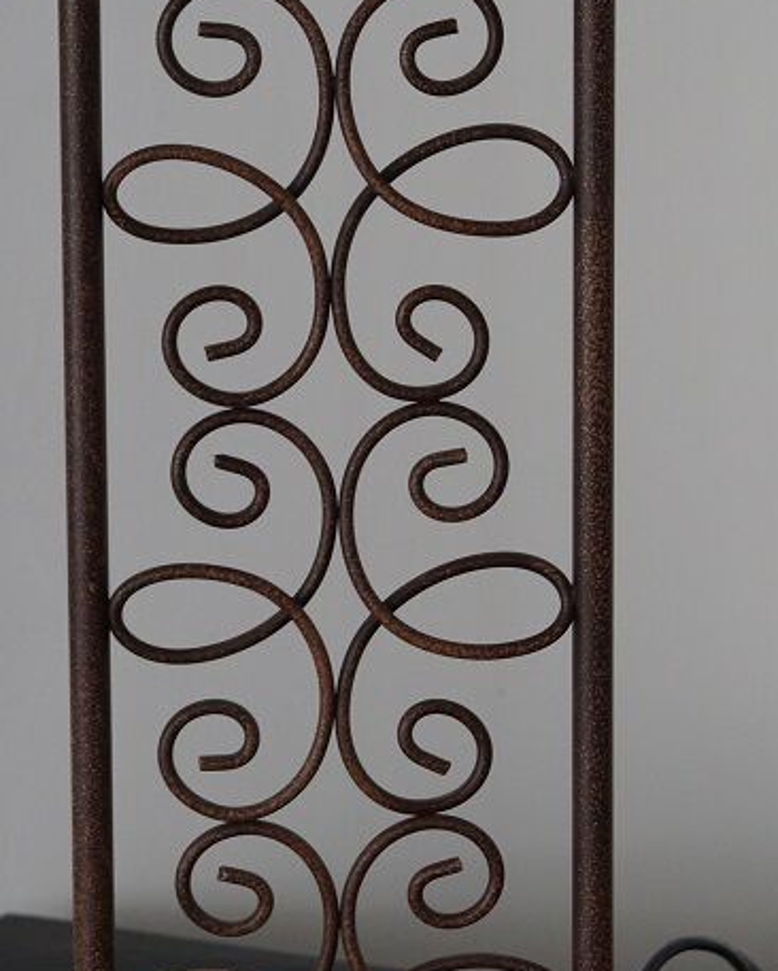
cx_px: 320
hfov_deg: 11.4
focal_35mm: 135
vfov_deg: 14.2
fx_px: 3883
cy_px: 373
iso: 500
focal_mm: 45
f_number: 5.6
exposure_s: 1/80
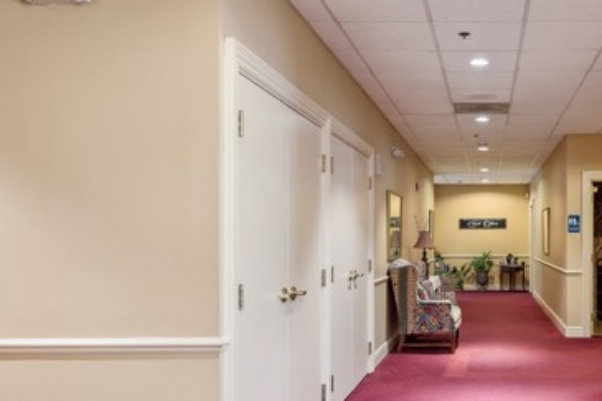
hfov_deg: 49.3
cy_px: 249
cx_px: 470
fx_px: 618
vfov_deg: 35.7
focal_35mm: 37
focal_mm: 15
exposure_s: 1/15
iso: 500
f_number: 8
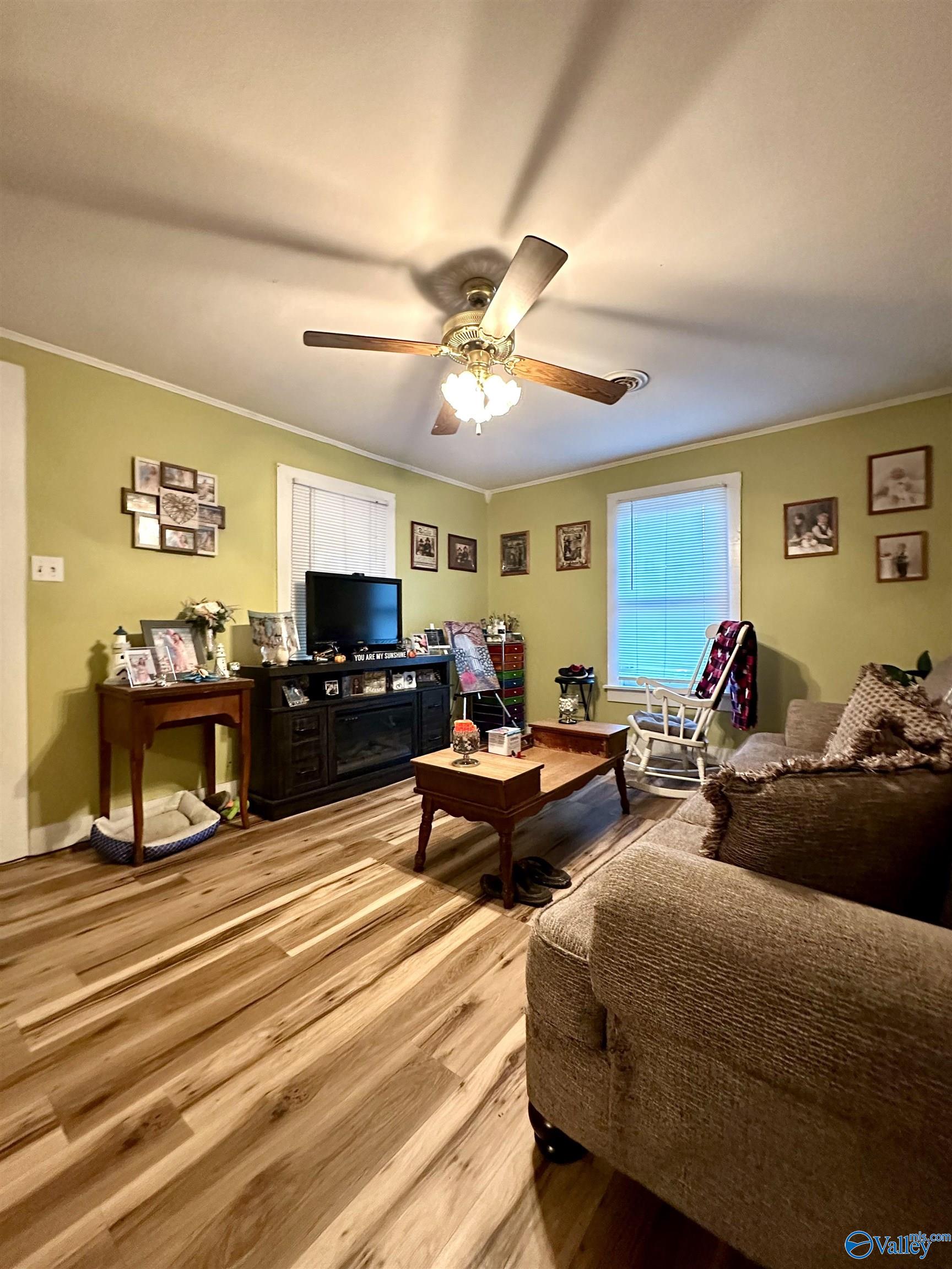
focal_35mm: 14
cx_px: 476
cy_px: 634
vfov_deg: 102.1
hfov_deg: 85.7
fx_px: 513
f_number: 2.2
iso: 800
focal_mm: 2.22
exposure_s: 1/60
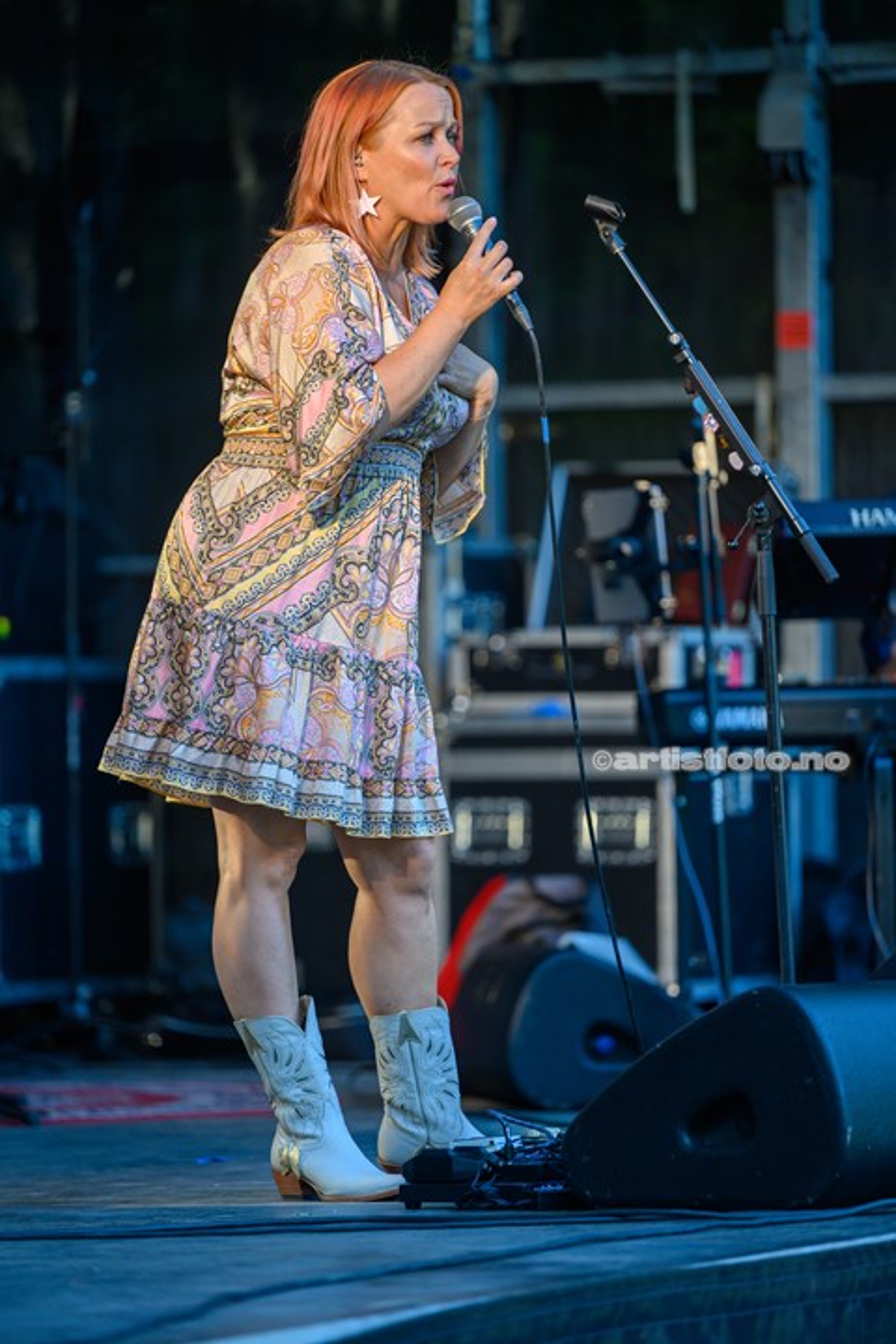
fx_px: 7466
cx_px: 448
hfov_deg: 6.9
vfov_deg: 10.3
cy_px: 672
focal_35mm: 200
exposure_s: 1/640
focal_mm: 200
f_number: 2.8
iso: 500
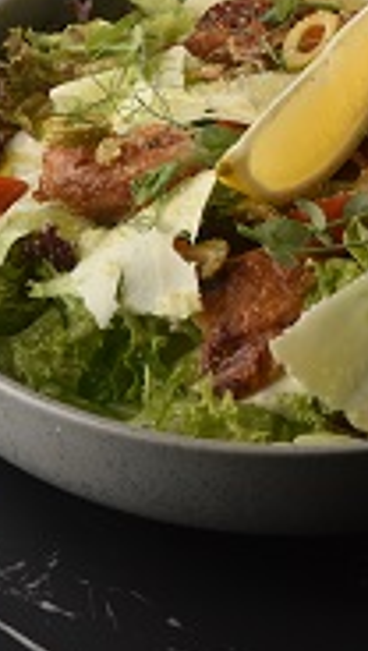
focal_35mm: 256
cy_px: 53
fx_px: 4425
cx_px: 308
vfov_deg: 8.4
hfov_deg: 4.8
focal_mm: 100
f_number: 13
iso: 400
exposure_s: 1/100
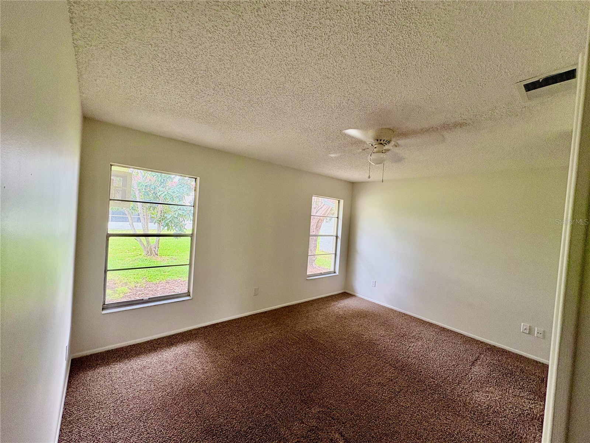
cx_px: 295
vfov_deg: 85.7
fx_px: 239
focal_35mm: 14
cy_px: 222
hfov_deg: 102.1
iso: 200
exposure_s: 1/96
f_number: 2.2
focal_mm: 2.22
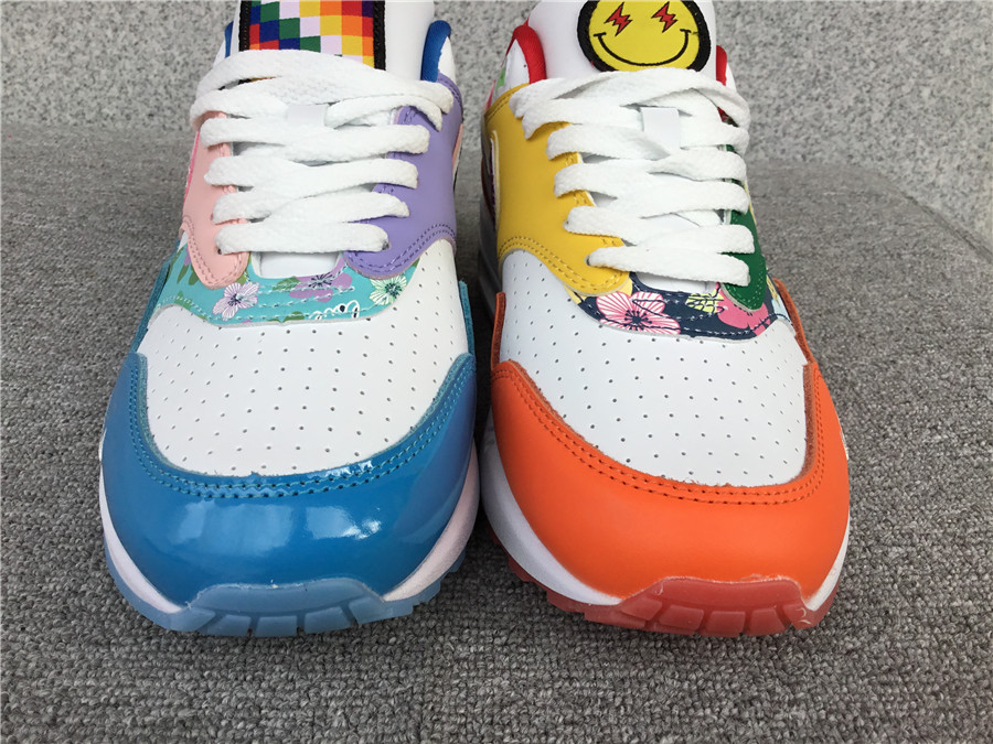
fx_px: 889
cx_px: 496
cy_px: 372
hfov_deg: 58.4
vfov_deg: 45.4
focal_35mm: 31
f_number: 2.4
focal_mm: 3.3
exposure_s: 1/257
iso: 25
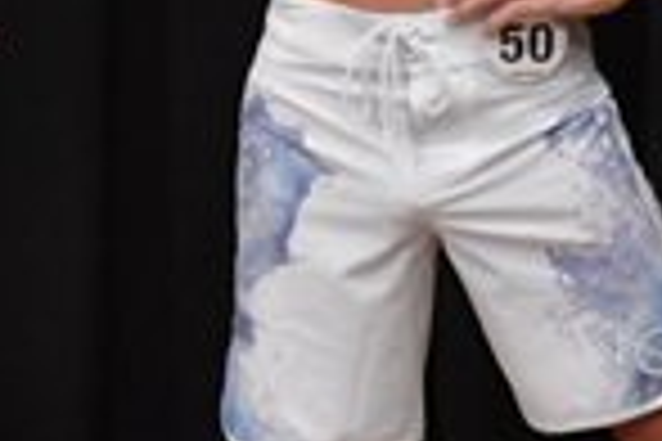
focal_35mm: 1341
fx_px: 24658
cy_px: 104
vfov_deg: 1.0
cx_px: -430
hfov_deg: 1.5
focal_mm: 170
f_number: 5.6
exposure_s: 1/400
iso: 5000
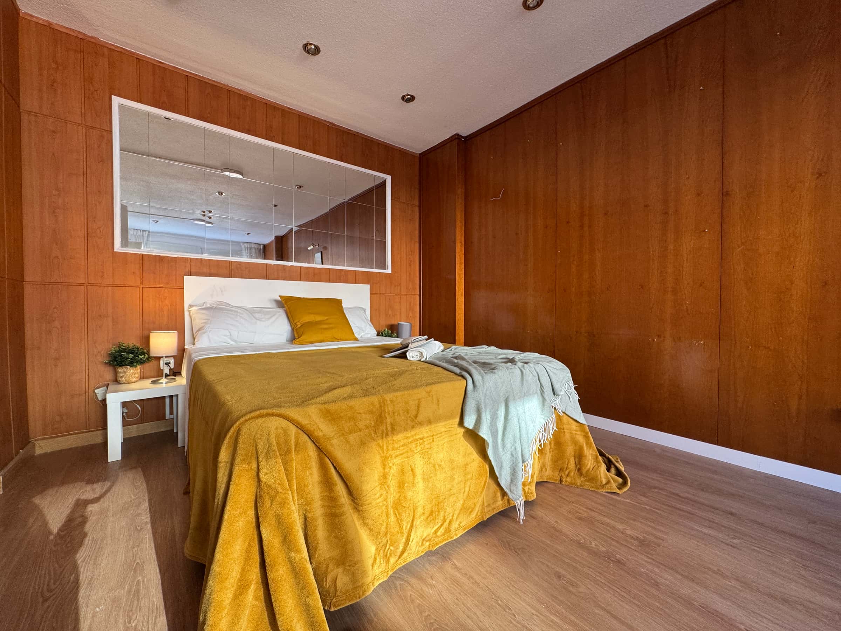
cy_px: 316
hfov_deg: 102.1
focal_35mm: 14
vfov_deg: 85.7
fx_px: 340
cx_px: 420
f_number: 2.2
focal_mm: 2.22
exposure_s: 1/100
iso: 200
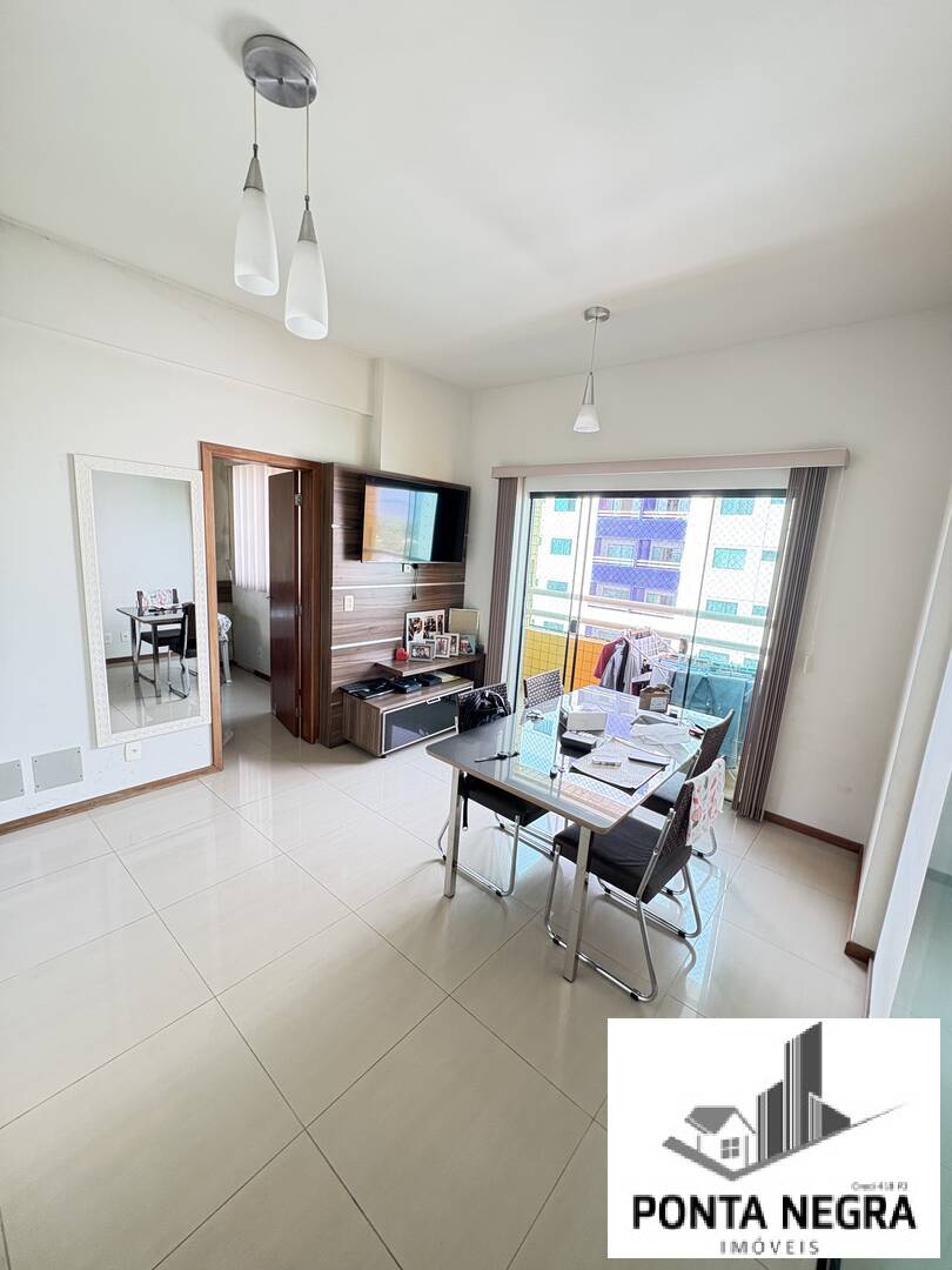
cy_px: 635
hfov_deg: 85.7
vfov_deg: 102.1
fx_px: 513
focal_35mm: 14
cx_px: 476
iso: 250
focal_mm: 2.22
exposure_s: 1/60
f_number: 2.2
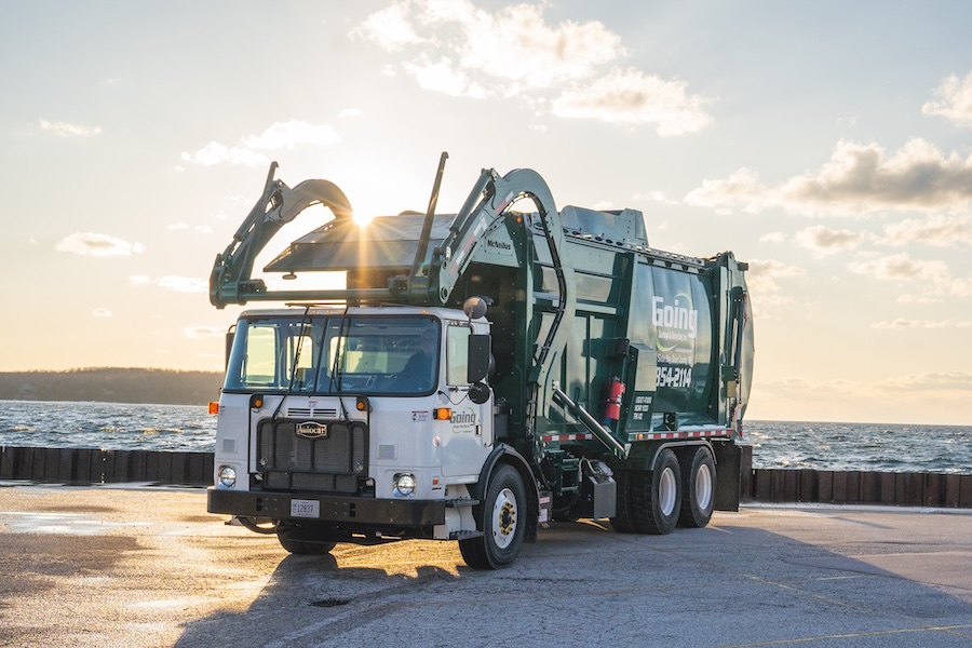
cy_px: 324
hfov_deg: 34.5
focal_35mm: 58
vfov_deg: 23.4
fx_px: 1566
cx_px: 486
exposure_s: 1/2500
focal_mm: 39
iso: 1250
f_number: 6.3
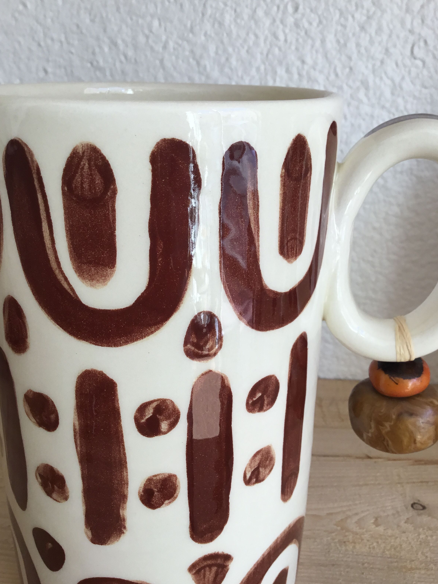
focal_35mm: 32
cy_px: 292
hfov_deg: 44.2
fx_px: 540
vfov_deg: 56.8
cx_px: 219
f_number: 2.4
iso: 32
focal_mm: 3.3
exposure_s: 1/100
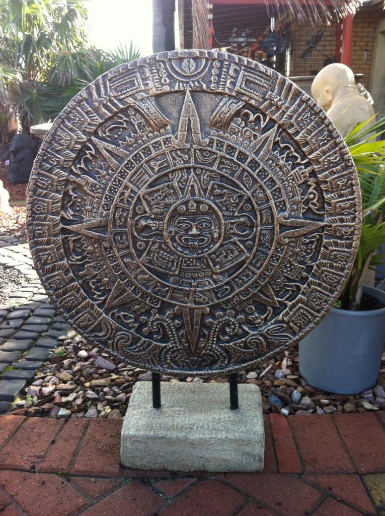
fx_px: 520
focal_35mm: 35
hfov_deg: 40.6
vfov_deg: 52.7
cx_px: 192
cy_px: 258
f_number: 2.8
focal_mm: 3.85
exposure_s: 1/120
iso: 80
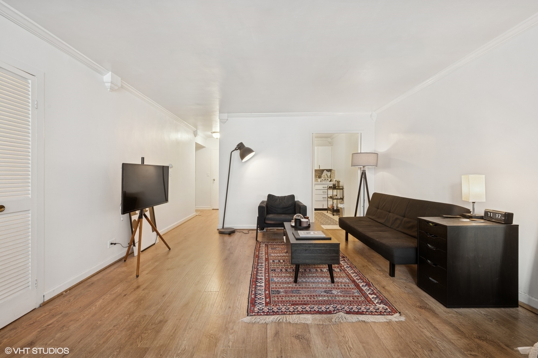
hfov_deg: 104.3
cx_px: 269
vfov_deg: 81.1
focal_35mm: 14
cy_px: 179
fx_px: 209
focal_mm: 14
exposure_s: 1/1.25
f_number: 10
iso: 100
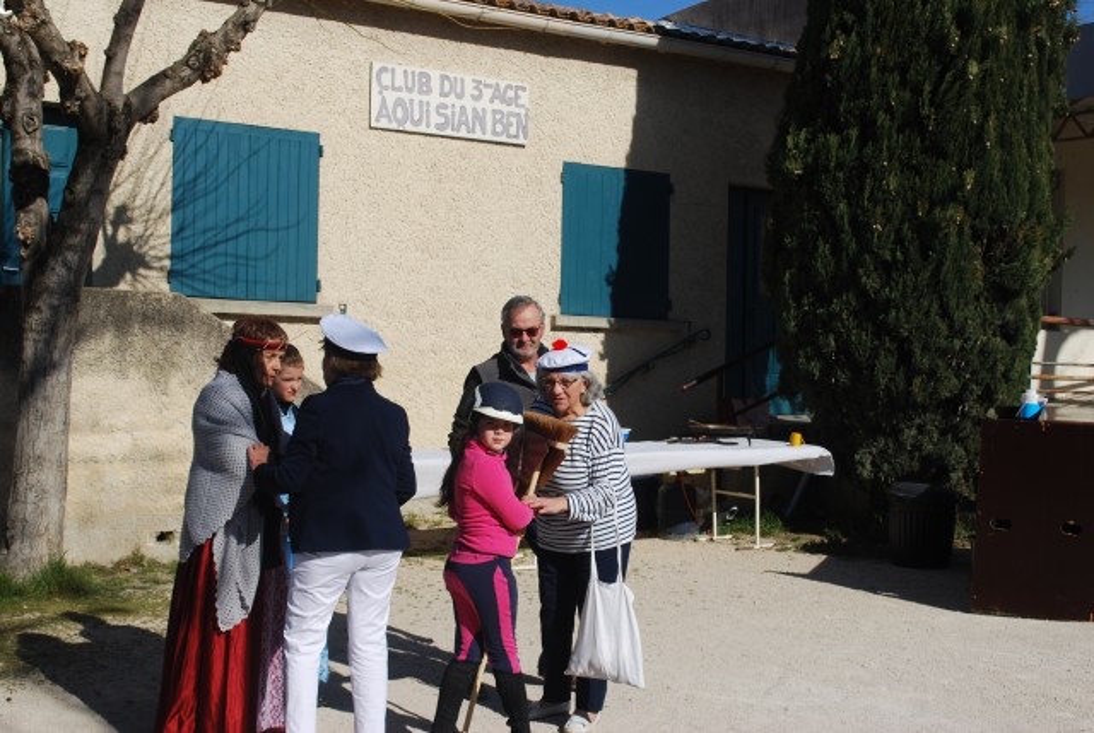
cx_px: 547
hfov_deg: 41.1
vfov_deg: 28.2
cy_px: 366
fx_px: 1461
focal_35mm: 48
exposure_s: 1/320
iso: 100
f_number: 9
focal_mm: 32
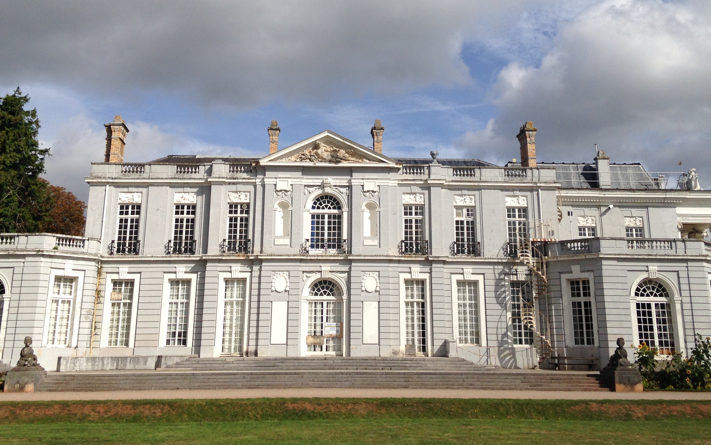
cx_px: 349
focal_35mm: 46
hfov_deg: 43.5
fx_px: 891
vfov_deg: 27.6
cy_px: 105
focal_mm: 4.12
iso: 50
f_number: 2.4
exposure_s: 1/3390
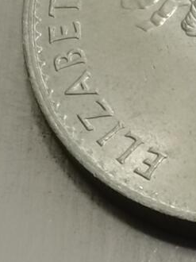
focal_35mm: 355
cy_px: 136
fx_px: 2684
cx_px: 286
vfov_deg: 5.6
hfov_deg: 4.2
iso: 64
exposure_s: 1/100
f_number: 1.8
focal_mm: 5.58
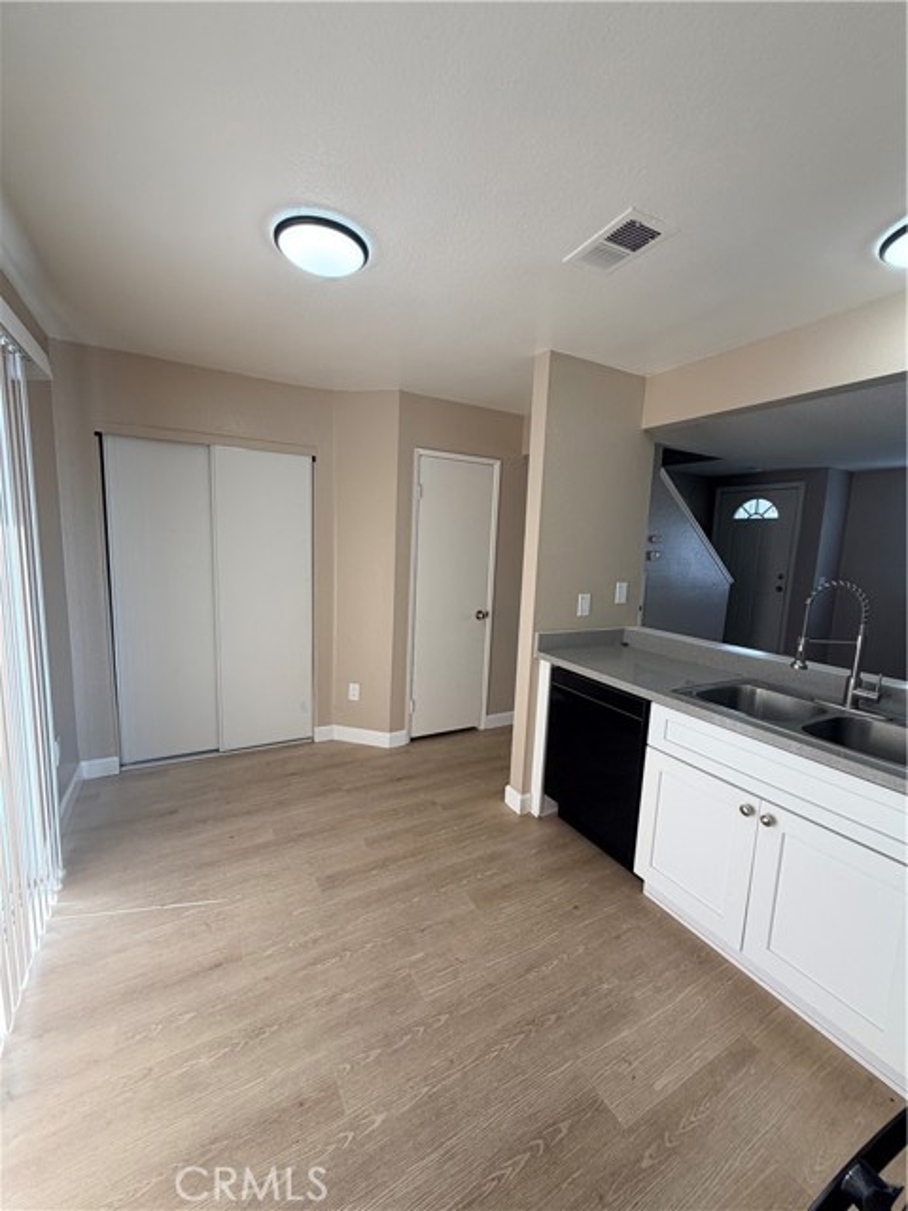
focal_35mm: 14
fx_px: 490
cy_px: 606
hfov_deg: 85.7
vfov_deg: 102.1
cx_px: 454
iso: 80
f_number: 2.2
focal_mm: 2.22
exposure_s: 1/120
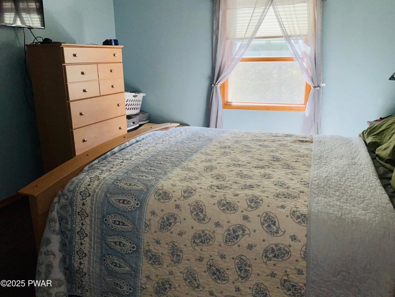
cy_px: 148
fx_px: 331
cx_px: 198
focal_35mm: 29
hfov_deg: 61.7
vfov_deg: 48.2
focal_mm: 3
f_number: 1.8
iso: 16
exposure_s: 1/129
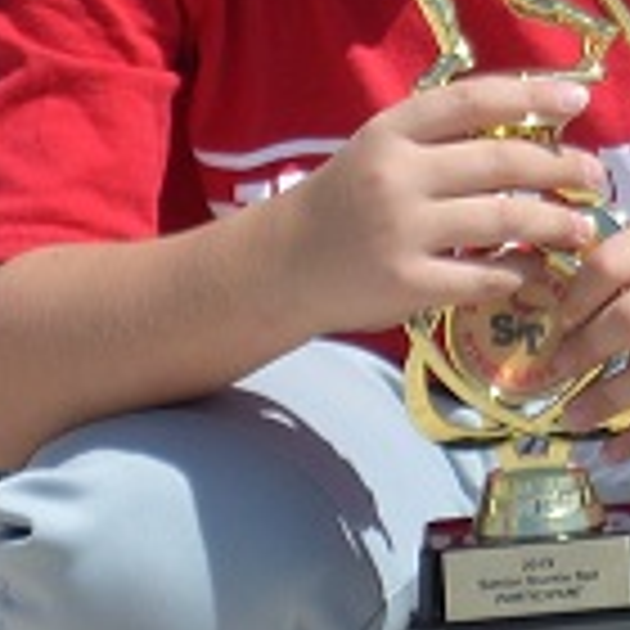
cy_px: -826
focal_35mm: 608
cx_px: 2012
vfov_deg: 2.9
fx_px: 12519
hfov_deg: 2.8
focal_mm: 48
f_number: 5.3
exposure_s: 1/800
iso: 100
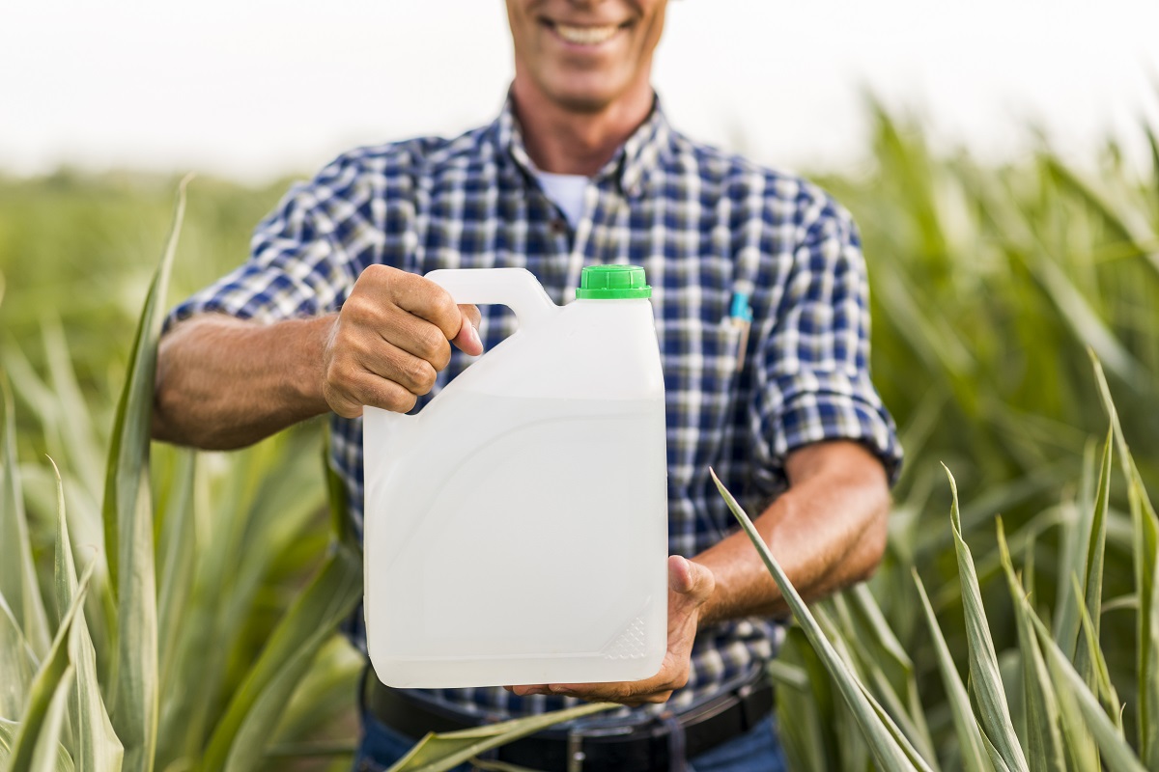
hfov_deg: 23.9
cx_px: 580
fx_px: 2736
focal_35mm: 85
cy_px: 386
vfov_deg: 16.1
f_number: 2.8
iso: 200
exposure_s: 1/320
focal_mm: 85
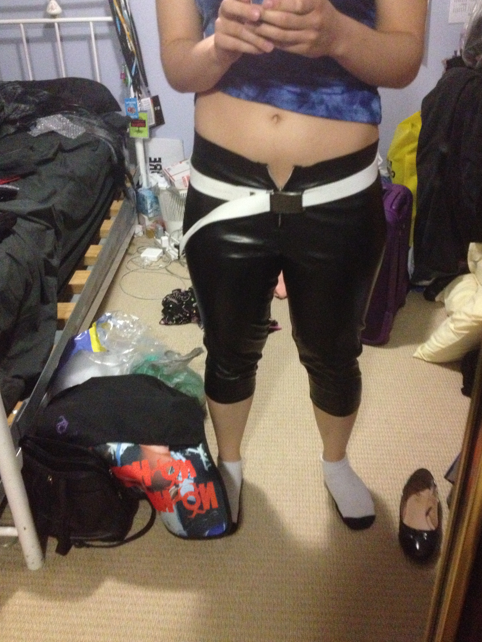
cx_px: 242
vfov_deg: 51.3
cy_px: 313
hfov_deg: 39.7
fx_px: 668
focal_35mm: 36
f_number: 2.4
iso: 800
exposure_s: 1/15
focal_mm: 4.28
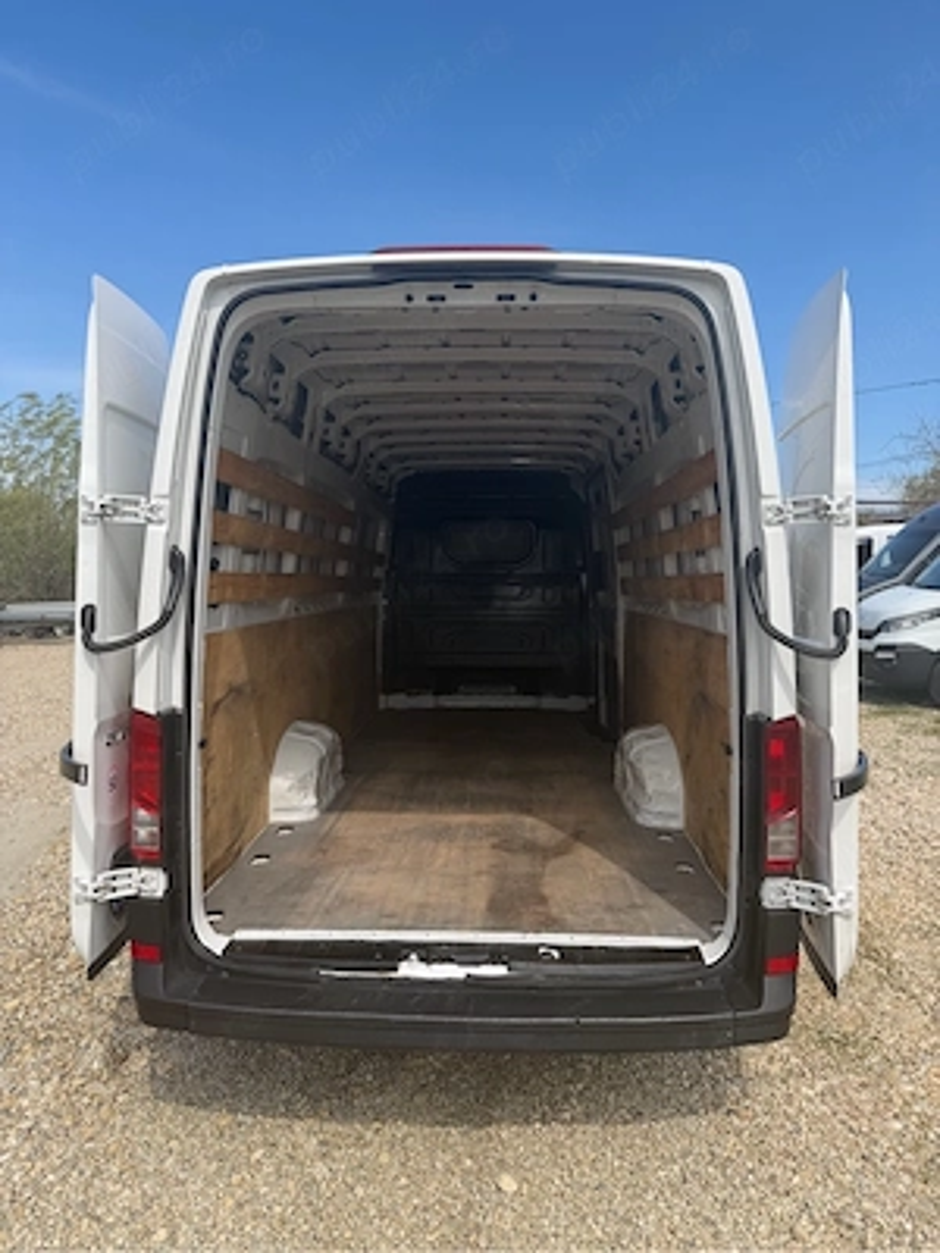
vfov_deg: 71.6
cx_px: 470
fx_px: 869
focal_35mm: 24
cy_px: 626
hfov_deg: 56.8
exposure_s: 1/1727
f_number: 1.78
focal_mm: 6.76
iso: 80
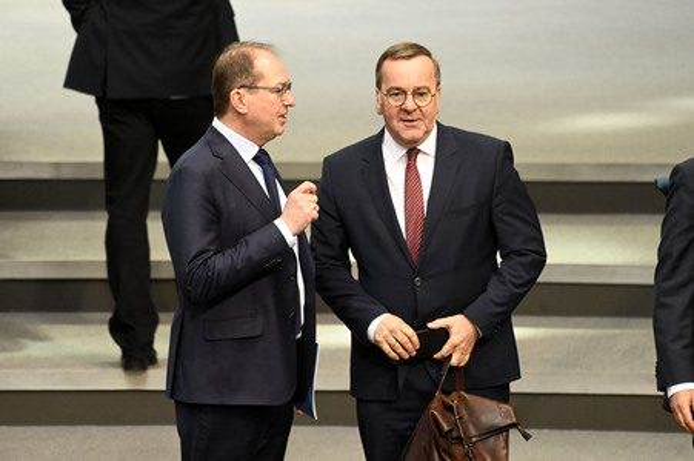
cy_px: 230
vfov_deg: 3.3
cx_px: 347
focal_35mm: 410
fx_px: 7898
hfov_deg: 5.0
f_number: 5.6
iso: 10000
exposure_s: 1/400
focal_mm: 410
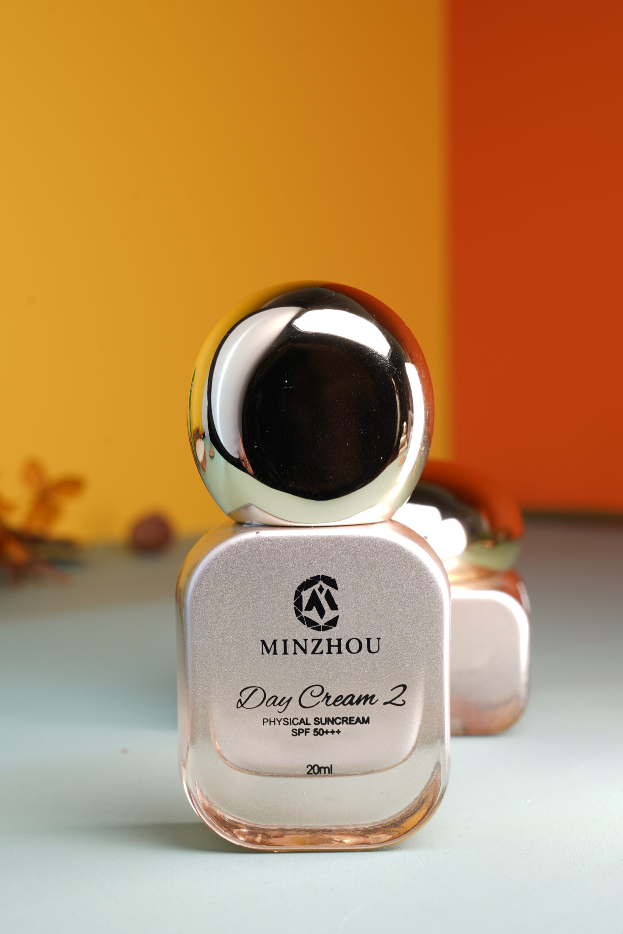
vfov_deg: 17.1
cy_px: 467
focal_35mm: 120
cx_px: 312
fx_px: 3114
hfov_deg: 11.4
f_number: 13
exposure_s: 1/2
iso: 50
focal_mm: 80
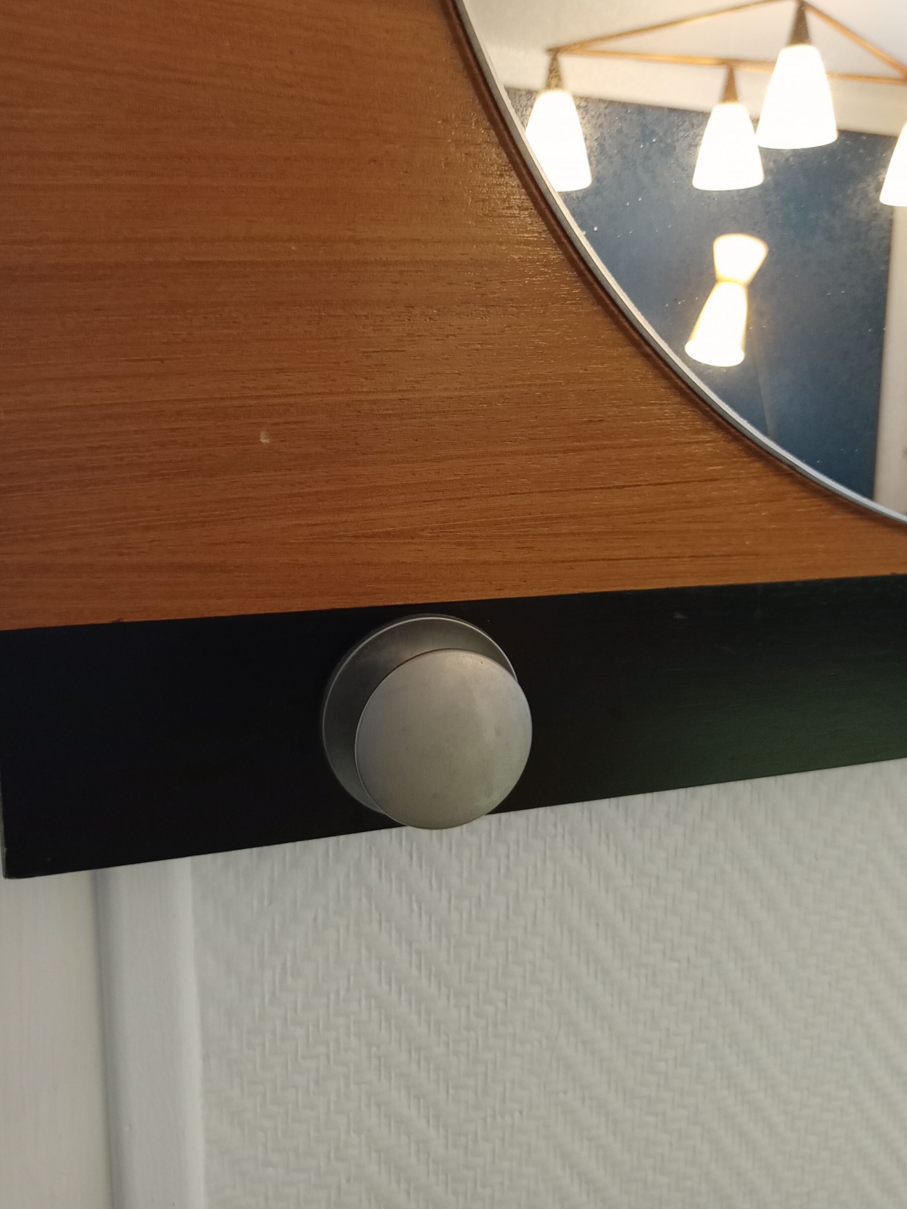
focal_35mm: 31
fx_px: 1083
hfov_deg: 45.4
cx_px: 489
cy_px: 545
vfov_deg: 58.2
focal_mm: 3.77
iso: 445
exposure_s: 1/50
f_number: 1.79
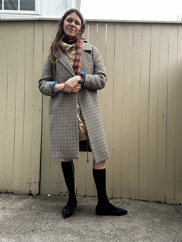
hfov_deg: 46.8
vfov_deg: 60.0
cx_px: 91
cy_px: 121
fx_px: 210
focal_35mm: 30
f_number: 1.9
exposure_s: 1/121
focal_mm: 2.69
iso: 40
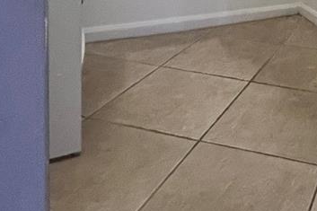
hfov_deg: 36.8
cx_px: 339
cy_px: -79
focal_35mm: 46
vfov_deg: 24.6
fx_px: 405
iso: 400
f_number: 1.8
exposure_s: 1/60
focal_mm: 1.57
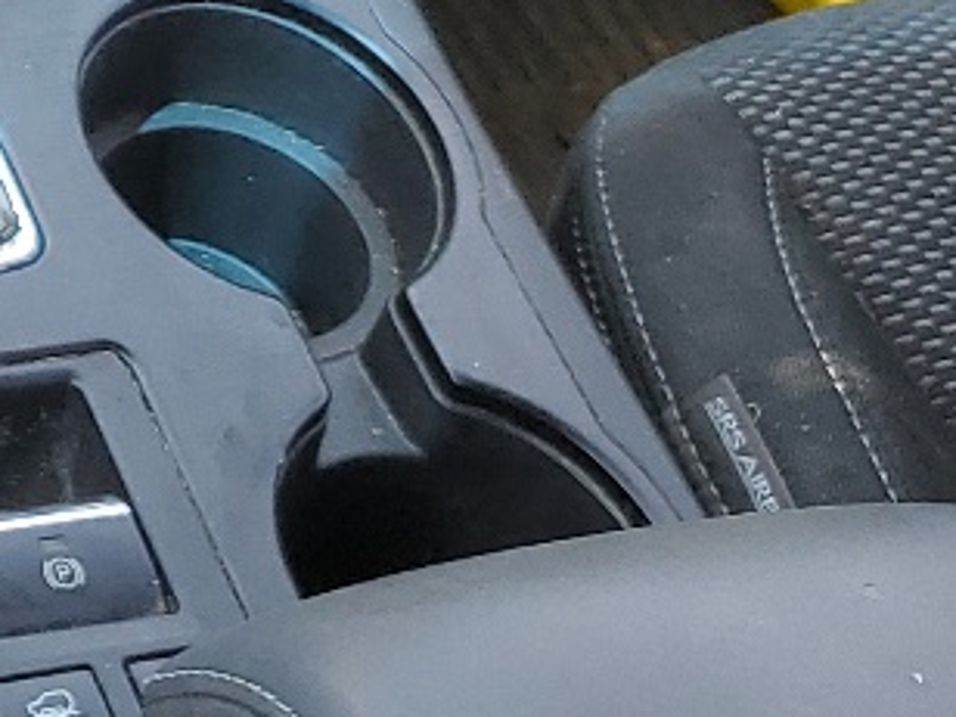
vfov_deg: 10.4
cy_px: -540
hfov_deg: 12.7
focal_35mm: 135
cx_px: -975
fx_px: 3728
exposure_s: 1/208
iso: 50
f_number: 1.5
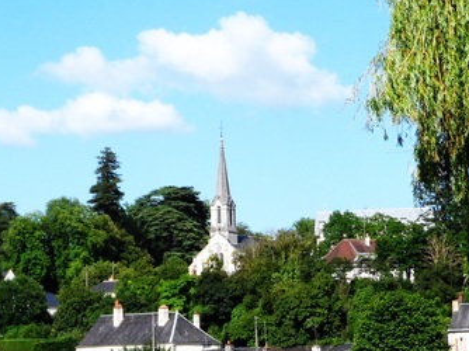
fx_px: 1719
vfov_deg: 11.5
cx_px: 164
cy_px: 348
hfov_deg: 15.5
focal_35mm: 127
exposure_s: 1/750
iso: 80
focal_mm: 8.7
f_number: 4
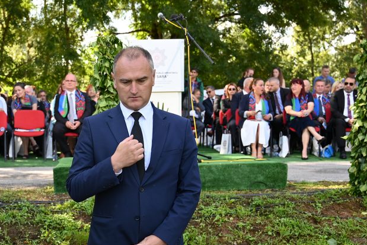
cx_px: 85
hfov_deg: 30.8
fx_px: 653
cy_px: 227
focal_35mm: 64
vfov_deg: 20.8
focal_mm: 33
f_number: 4
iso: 220
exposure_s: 1/250
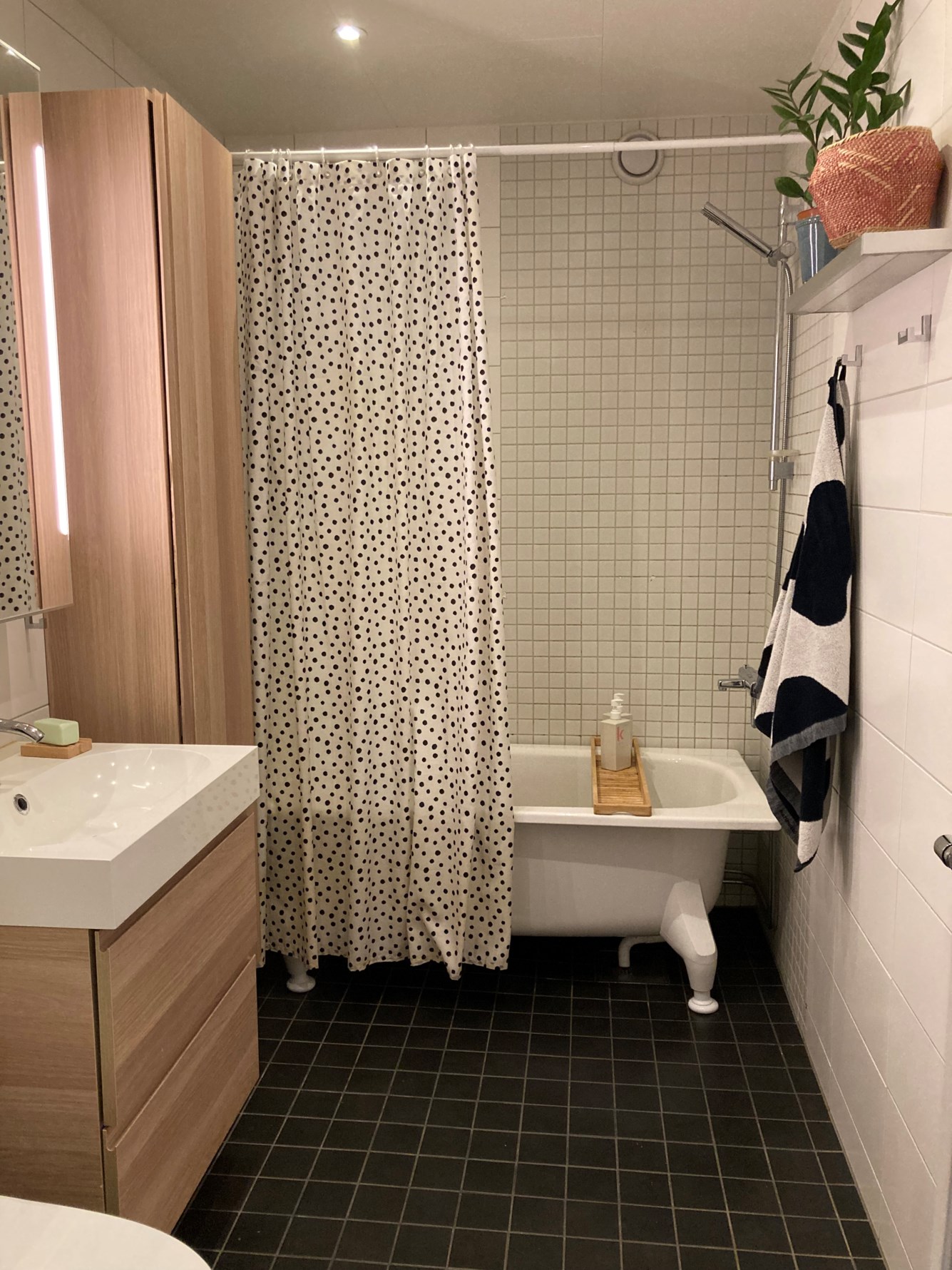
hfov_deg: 49.7
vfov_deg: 63.4
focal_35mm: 28
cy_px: 635
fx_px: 1027
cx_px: 476
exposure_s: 1/49
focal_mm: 3.99
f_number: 1.8
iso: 320
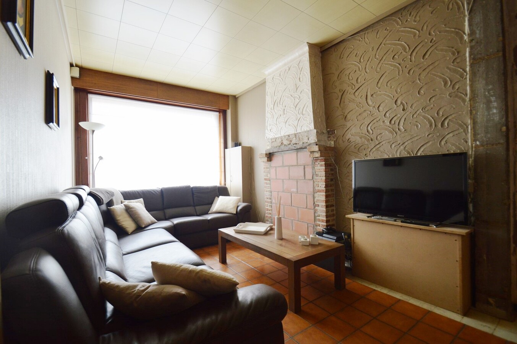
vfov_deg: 77.2
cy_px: 172
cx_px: 258
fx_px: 215
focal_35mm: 15
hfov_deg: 100.4
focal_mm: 10
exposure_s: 1/100
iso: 400
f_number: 5
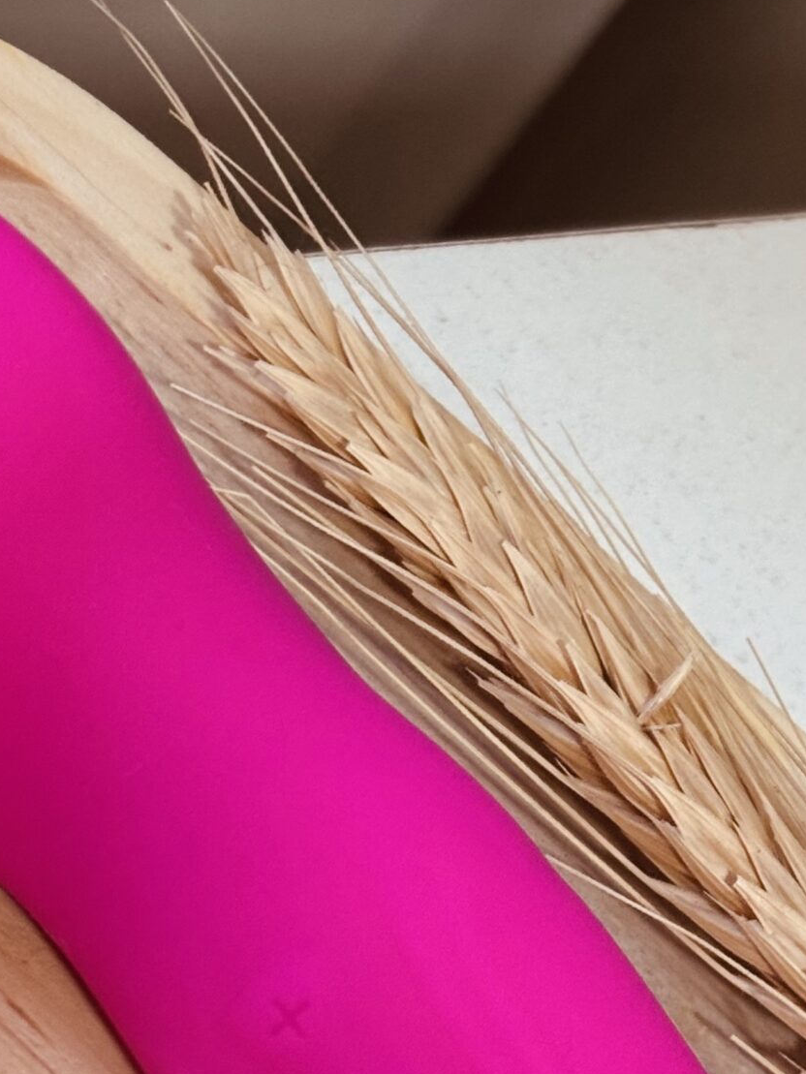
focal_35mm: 120
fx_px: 3725
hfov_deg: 12.3
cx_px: 359
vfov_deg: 16.2
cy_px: 977
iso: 200
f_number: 1.6
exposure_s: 1/40
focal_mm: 5.96
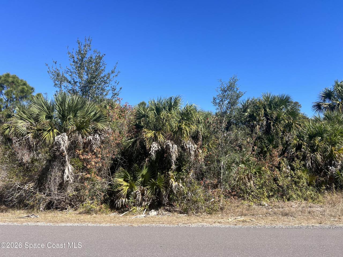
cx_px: 172
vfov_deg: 53.1
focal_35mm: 26
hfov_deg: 67.3
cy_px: 128
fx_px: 258
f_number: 1.5
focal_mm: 5.7
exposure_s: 1/2632
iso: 50
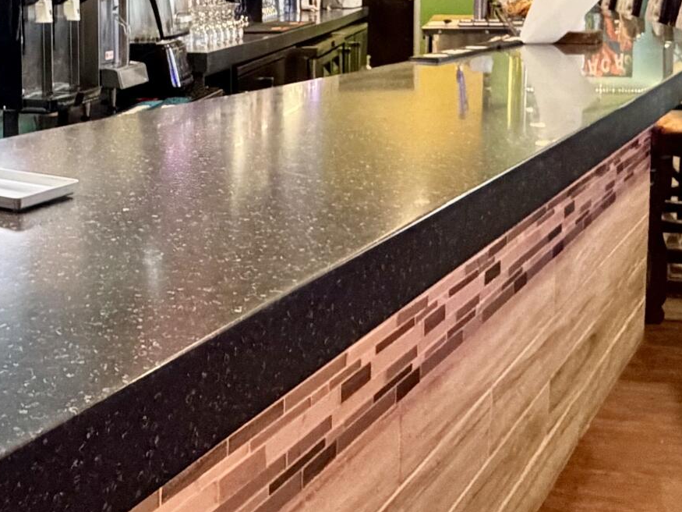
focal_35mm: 48
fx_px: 946
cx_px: 251
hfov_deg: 39.4
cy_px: 75
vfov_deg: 29.3
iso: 800
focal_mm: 2.22
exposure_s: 1/60
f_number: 2.2
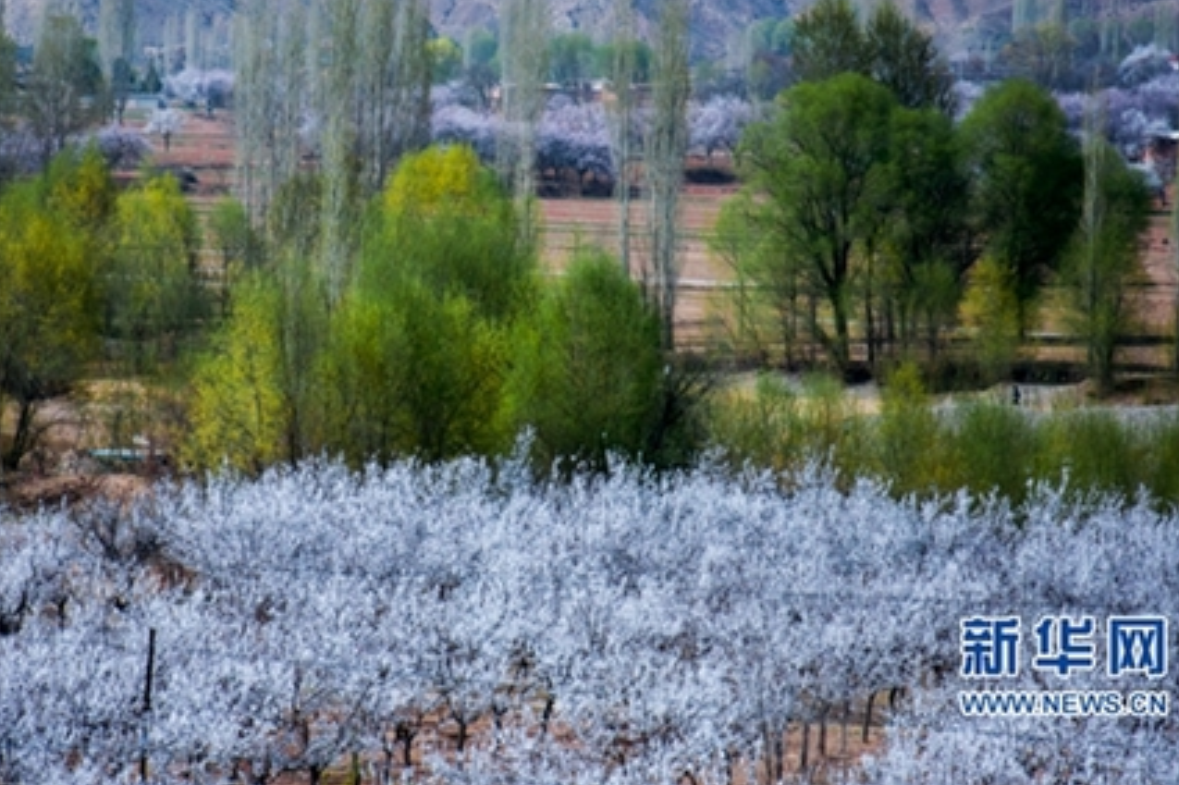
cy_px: 304
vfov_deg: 7.0
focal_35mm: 196
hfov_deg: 10.5
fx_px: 6404
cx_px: 555
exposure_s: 1/4000
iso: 500
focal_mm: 105
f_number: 5.6
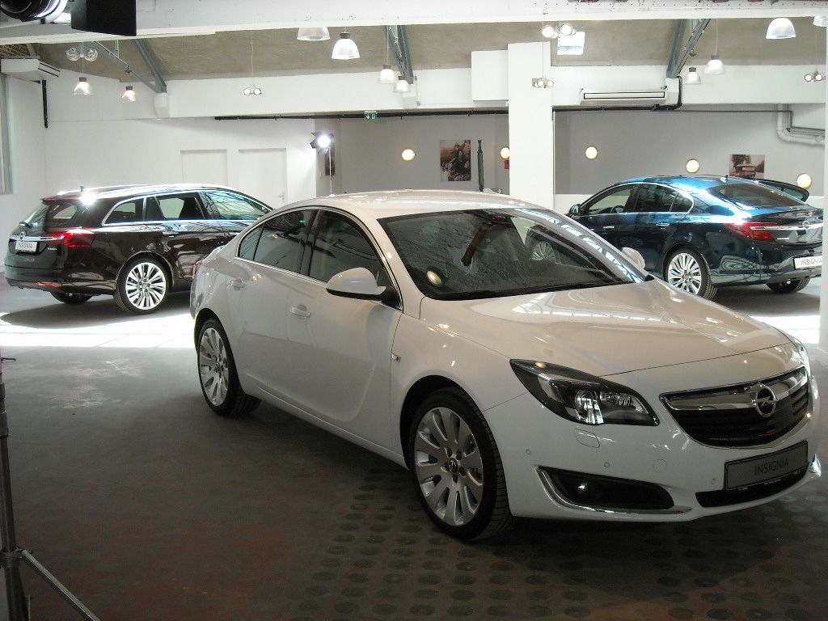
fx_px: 1052
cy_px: 310
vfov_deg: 32.9
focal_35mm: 44
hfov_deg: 42.9
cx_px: 414
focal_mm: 7.1
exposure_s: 1/154
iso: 227
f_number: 3.1
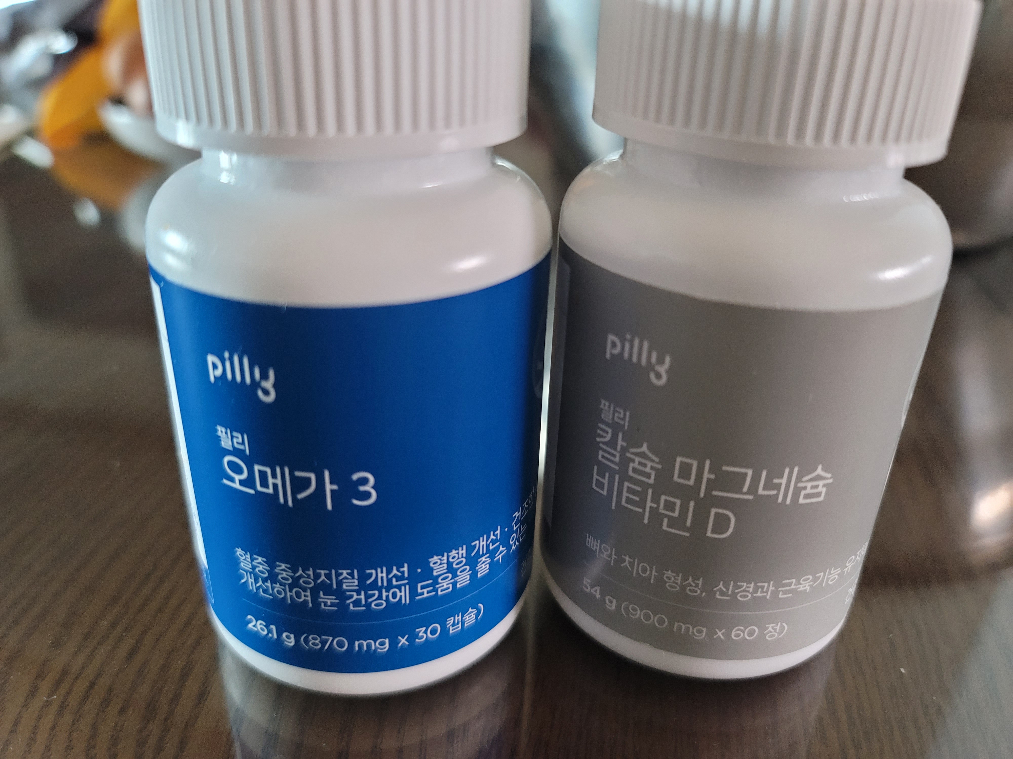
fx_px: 732
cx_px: 506
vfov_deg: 54.9
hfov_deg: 69.4
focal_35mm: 25
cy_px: 380
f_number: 1.8
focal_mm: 7
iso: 640
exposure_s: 1/30
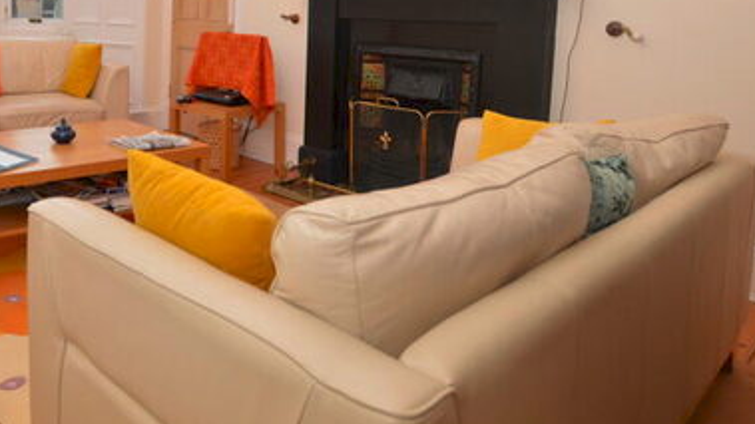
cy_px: 52
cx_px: 171
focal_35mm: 29
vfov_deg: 37.8
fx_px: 580
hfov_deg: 61.6
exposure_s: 1/100
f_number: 5
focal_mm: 10
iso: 400
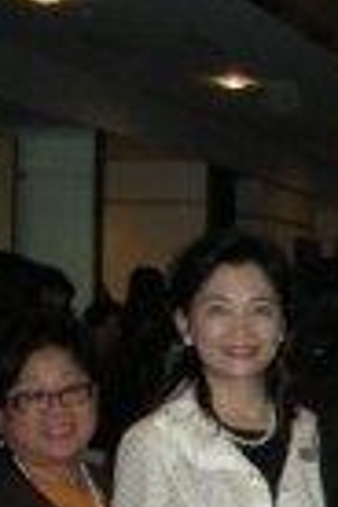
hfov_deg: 10.4
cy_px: 371
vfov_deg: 17.3
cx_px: 738
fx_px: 1662
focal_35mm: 118
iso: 200
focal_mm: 5.8
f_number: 3
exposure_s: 1/60.1
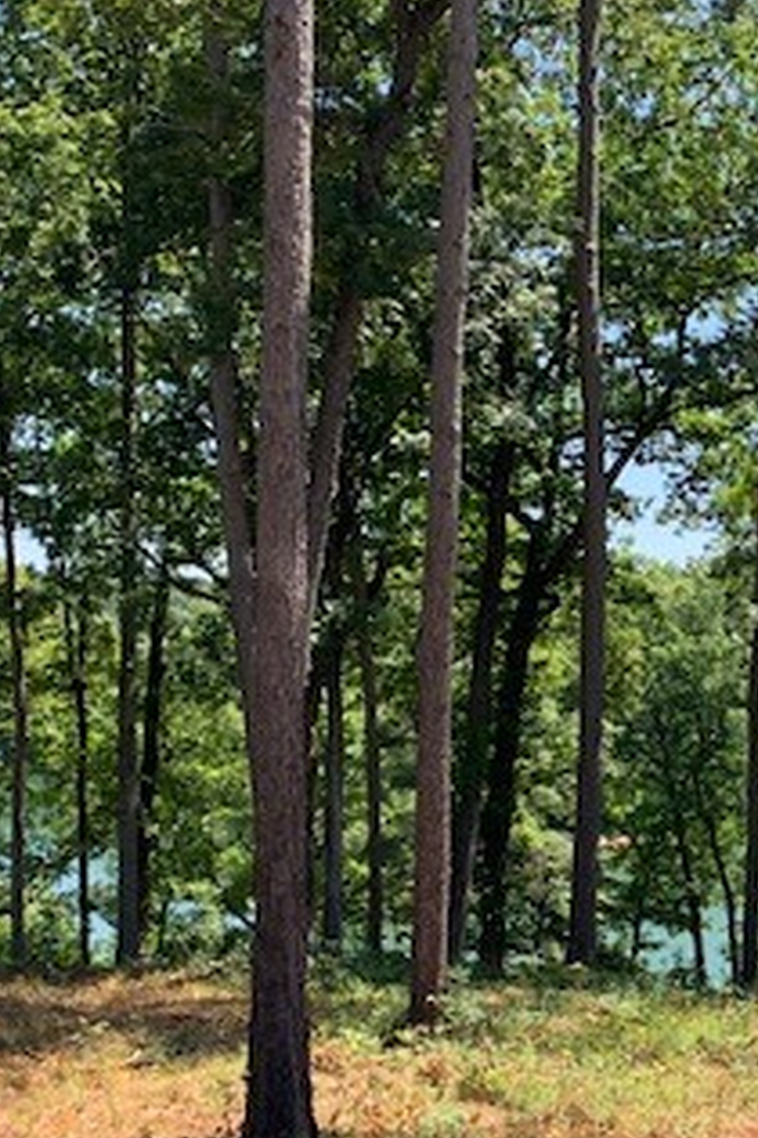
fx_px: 1737
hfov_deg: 22.1
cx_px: 989
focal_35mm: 55
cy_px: 654
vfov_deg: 36.2
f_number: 1.8
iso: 25
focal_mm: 4.25
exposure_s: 1/495
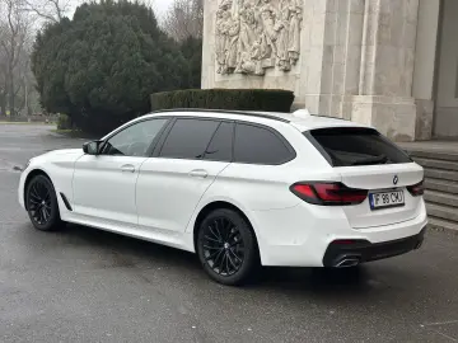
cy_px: 172
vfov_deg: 30.3
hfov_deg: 39.7
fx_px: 635
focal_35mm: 48
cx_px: 229
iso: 80
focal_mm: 6.86
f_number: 1.78
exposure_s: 1/577
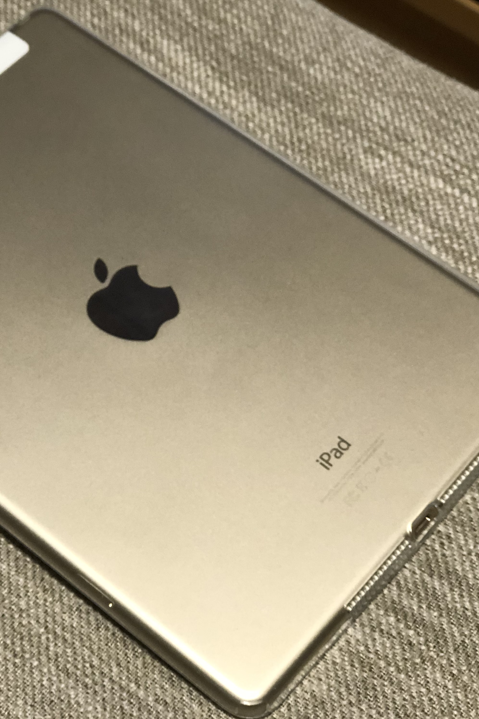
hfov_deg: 17.0
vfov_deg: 25.4
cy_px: 360
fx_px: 1597
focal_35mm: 80
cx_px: 115
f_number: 2.8
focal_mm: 6.6
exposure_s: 1/60
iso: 400
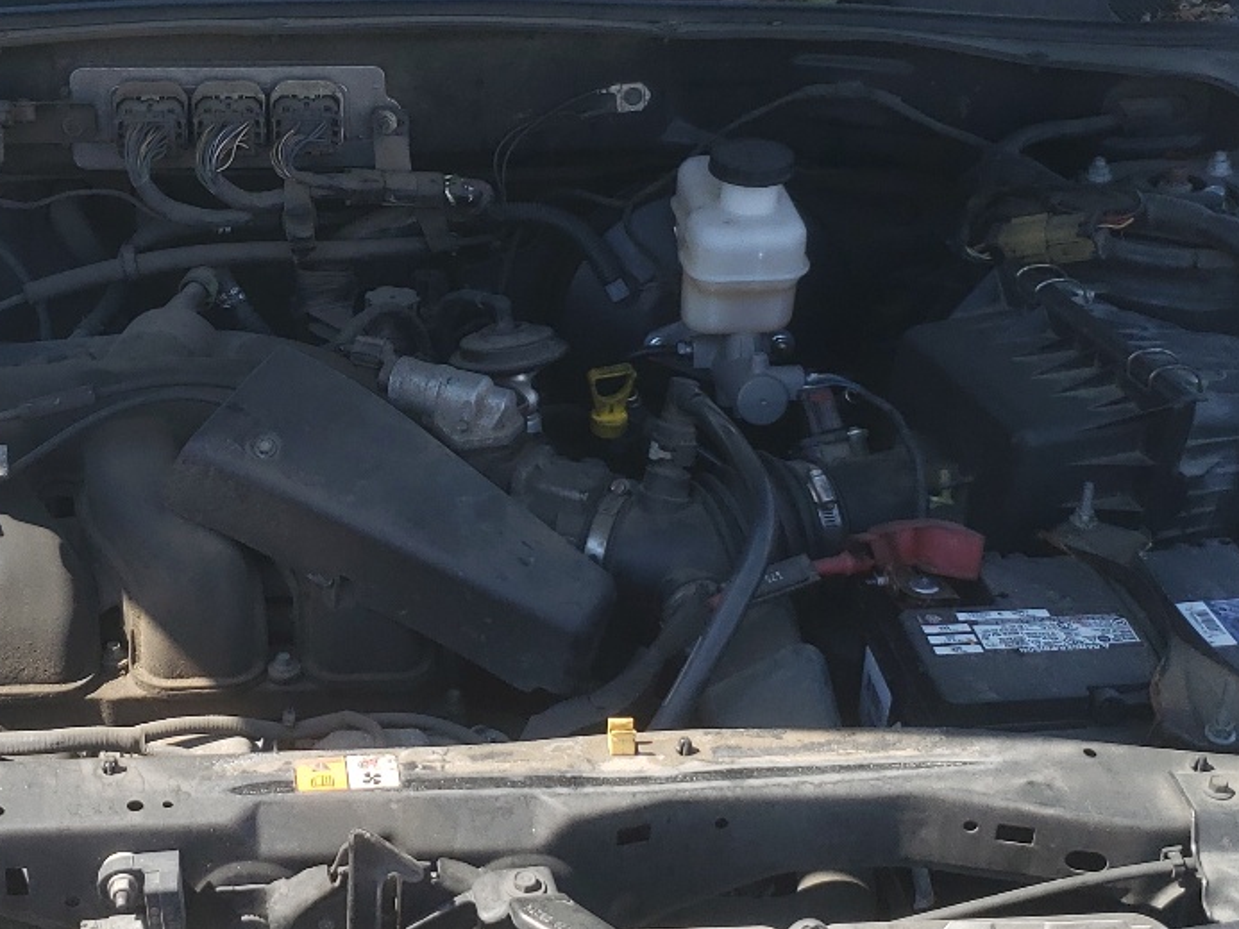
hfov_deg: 31.8
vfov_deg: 24.3
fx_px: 2148
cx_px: 374
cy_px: 295
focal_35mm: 60
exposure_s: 1/1111
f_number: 1.5
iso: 50
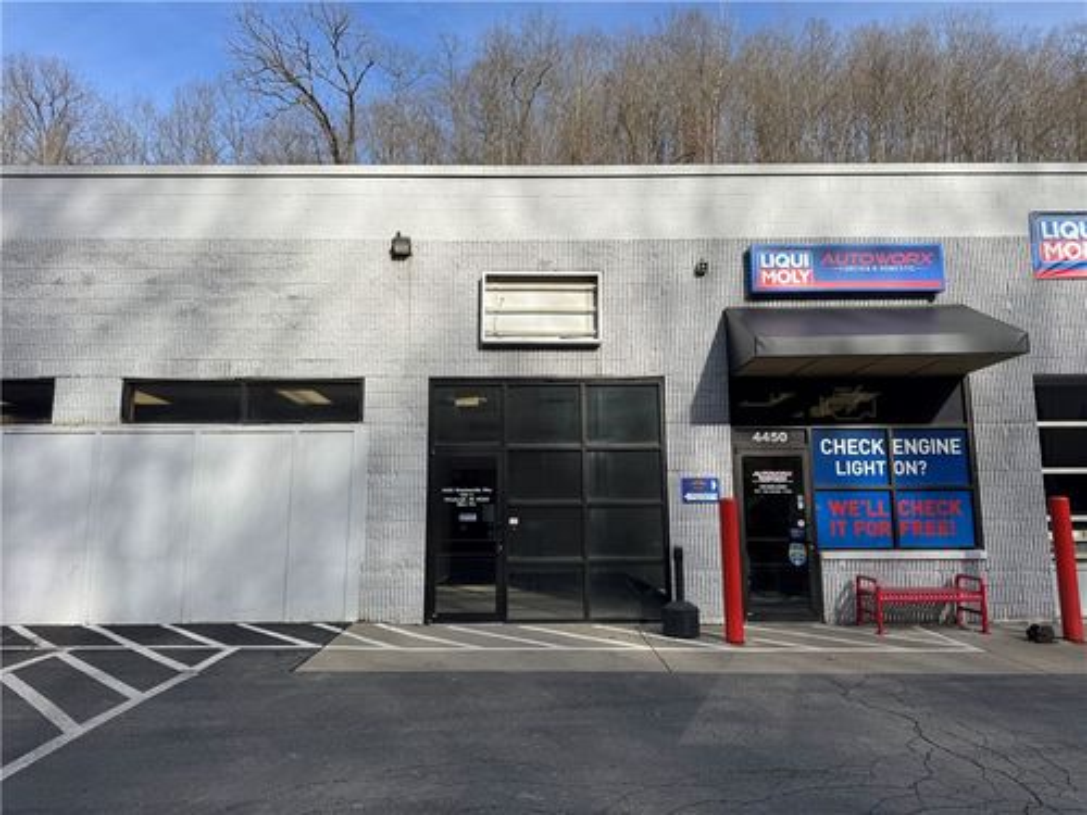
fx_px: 754
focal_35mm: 24
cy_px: 408
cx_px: 544
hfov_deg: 71.6
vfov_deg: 56.8
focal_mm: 6.76
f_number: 1.78
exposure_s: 1/3413
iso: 80
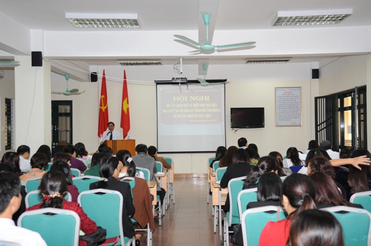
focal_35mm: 42
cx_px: 186
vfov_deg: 31.8
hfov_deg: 46.4
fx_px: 432
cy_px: 123
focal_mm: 42
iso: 1600
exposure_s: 1/60
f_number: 5.6
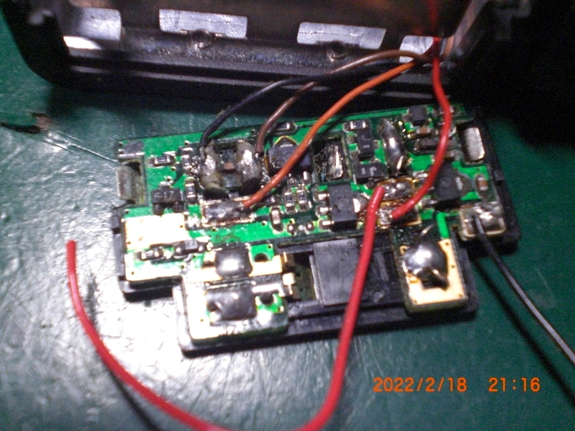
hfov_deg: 37.5
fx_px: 847
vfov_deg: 28.6
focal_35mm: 51
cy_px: 216
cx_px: 288
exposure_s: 1/60
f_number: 3.6
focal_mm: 8.44
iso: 800
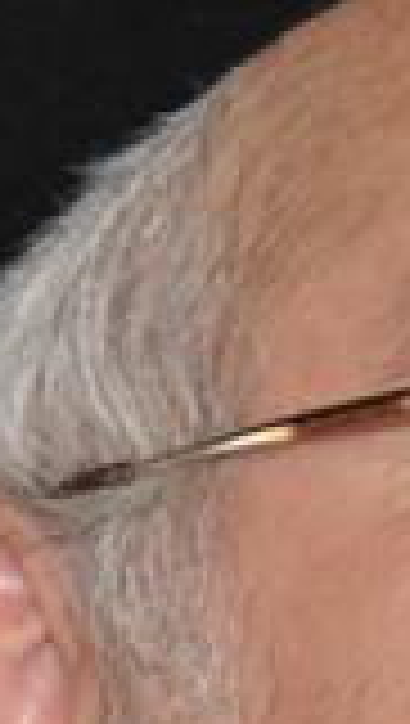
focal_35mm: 1045
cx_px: 671
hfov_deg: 1.2
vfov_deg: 2.1
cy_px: 661
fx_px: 20129
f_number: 6.3
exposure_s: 1/160
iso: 200
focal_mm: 105
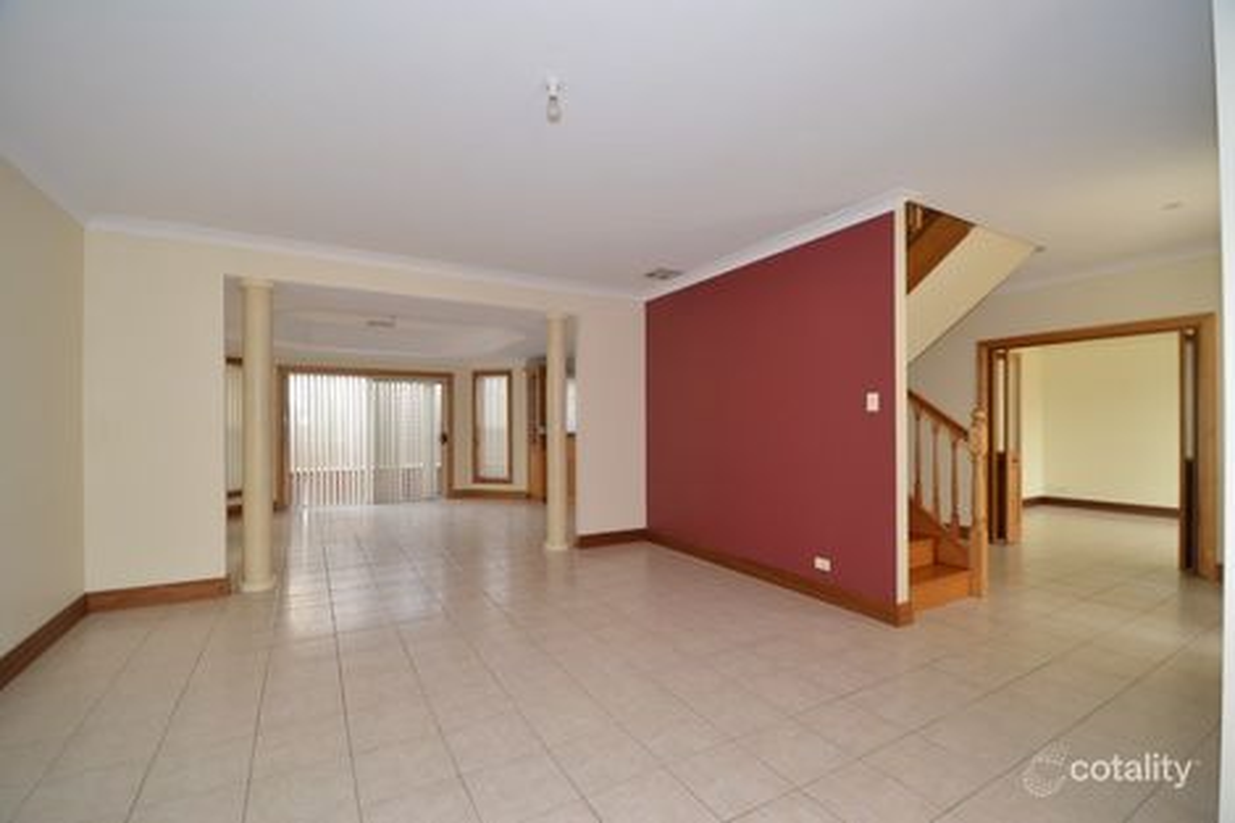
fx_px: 514
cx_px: 618
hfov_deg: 100.4
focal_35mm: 15
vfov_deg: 77.3
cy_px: 412
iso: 360
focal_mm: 10
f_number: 4
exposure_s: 1/60
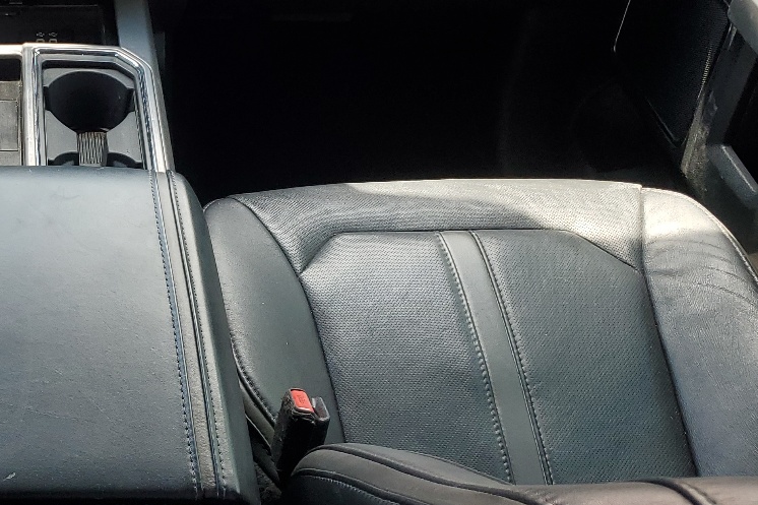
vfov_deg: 23.2
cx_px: 0
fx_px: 1221
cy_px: 138
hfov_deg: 31.8
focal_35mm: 58
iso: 50
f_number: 1.5
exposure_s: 1/208
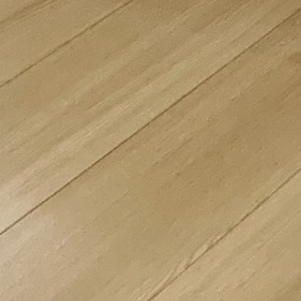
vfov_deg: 7.4
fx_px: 1859
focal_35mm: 189
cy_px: -794
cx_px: 282
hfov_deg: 9.2
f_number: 1.8
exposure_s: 1/60
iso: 100
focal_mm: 4.25
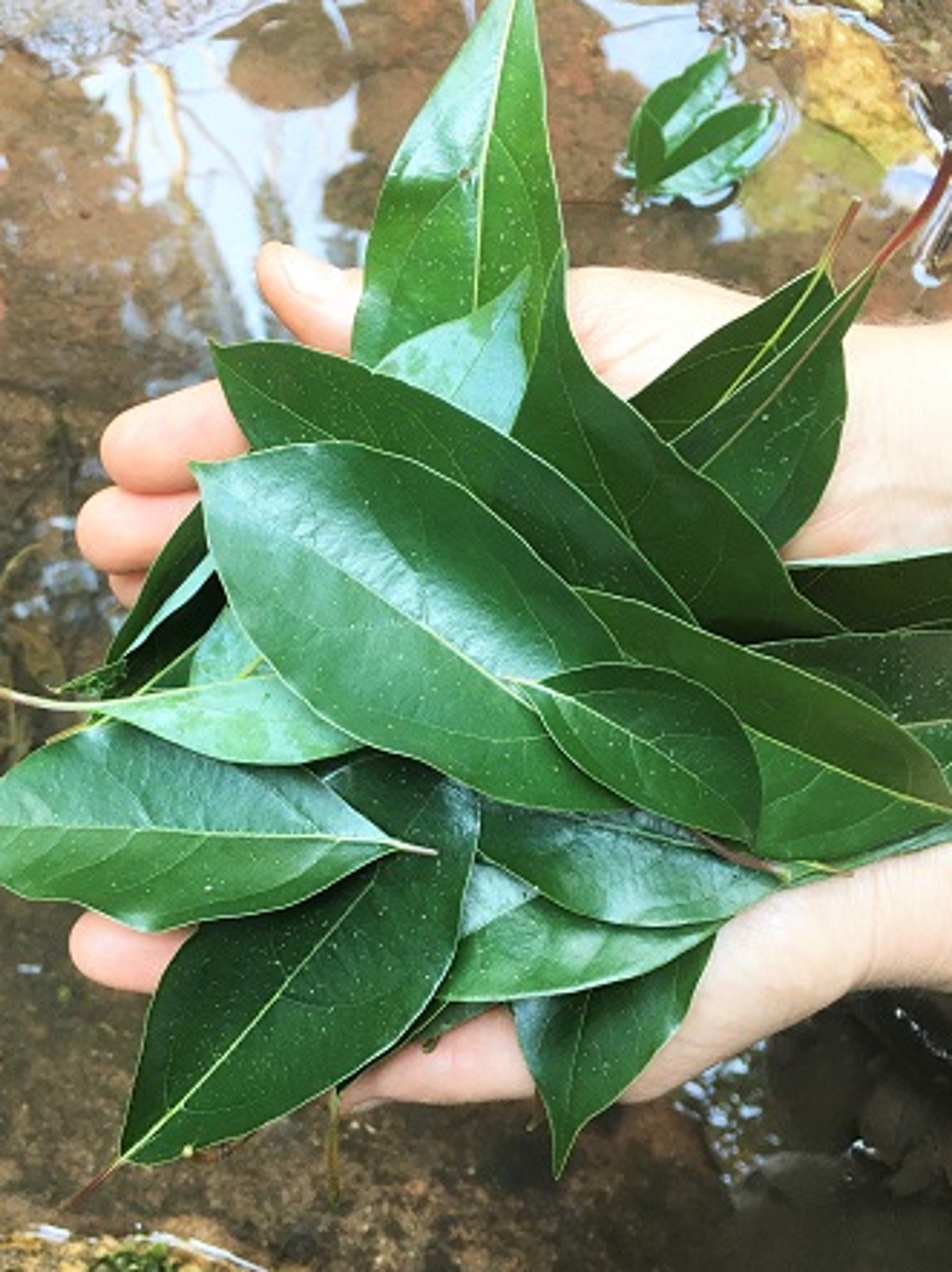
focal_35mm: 35
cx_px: 397
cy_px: 686
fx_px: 1285
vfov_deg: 52.6
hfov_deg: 40.5
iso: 100
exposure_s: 1/33
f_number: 2.2
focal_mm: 4.15
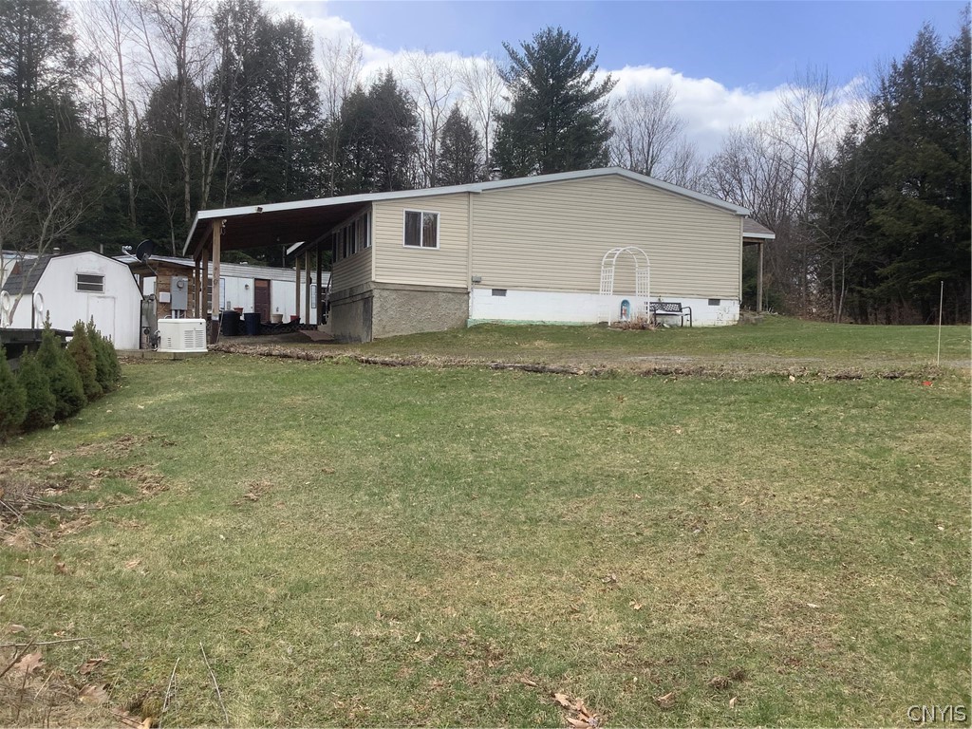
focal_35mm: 31
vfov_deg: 45.4
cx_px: 486
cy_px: 364
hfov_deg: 58.4
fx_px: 870
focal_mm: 3.3
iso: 25
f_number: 2.4
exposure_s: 1/668
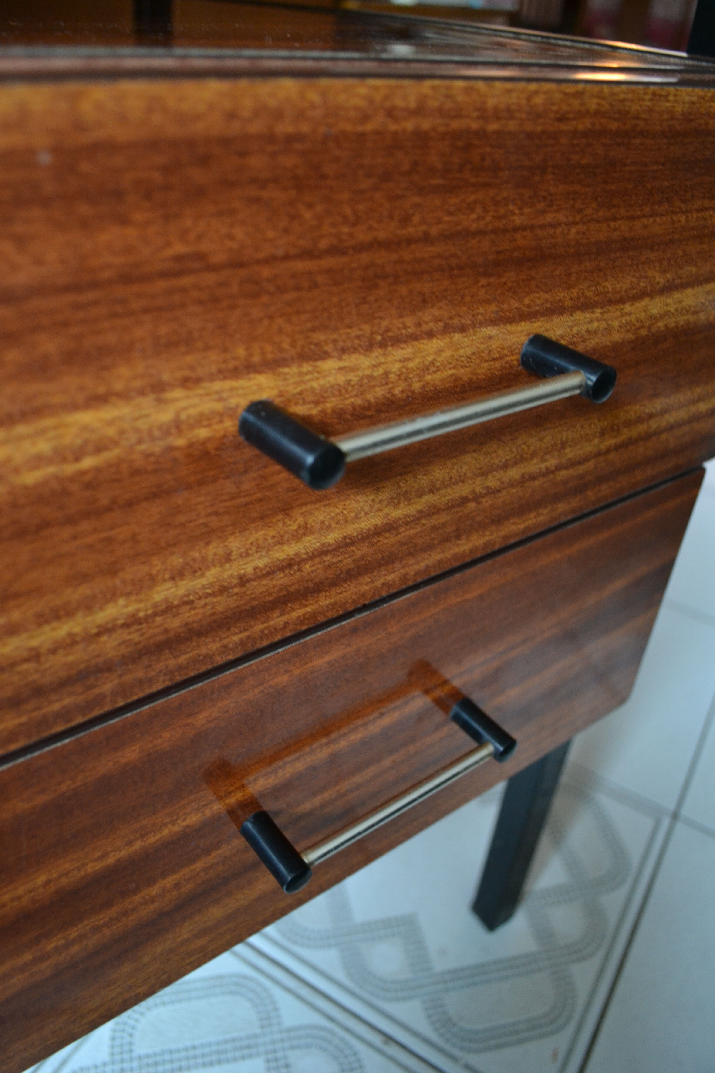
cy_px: 536
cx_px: 358
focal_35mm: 27
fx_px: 804
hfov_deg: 47.9
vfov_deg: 67.4
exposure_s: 1/20
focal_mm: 18
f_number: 3.5
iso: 1600
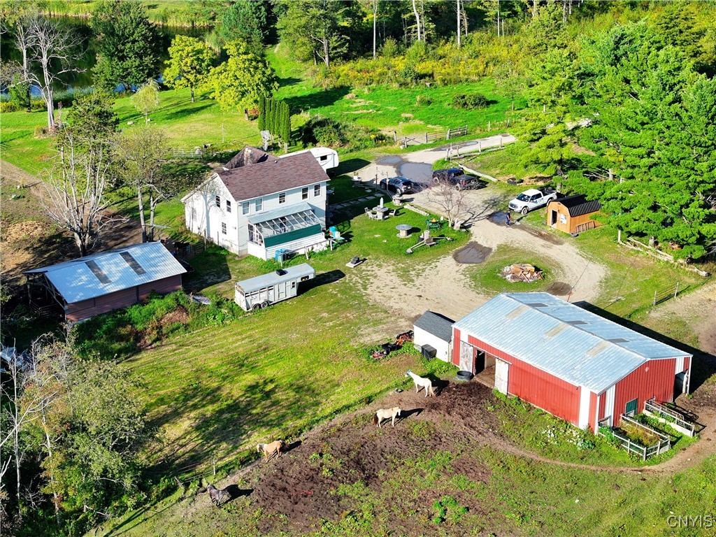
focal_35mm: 70
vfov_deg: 21.0
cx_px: 358
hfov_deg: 27.8
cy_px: 268
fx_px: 1448
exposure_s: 1/640
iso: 110
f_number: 2.8
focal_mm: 19.35
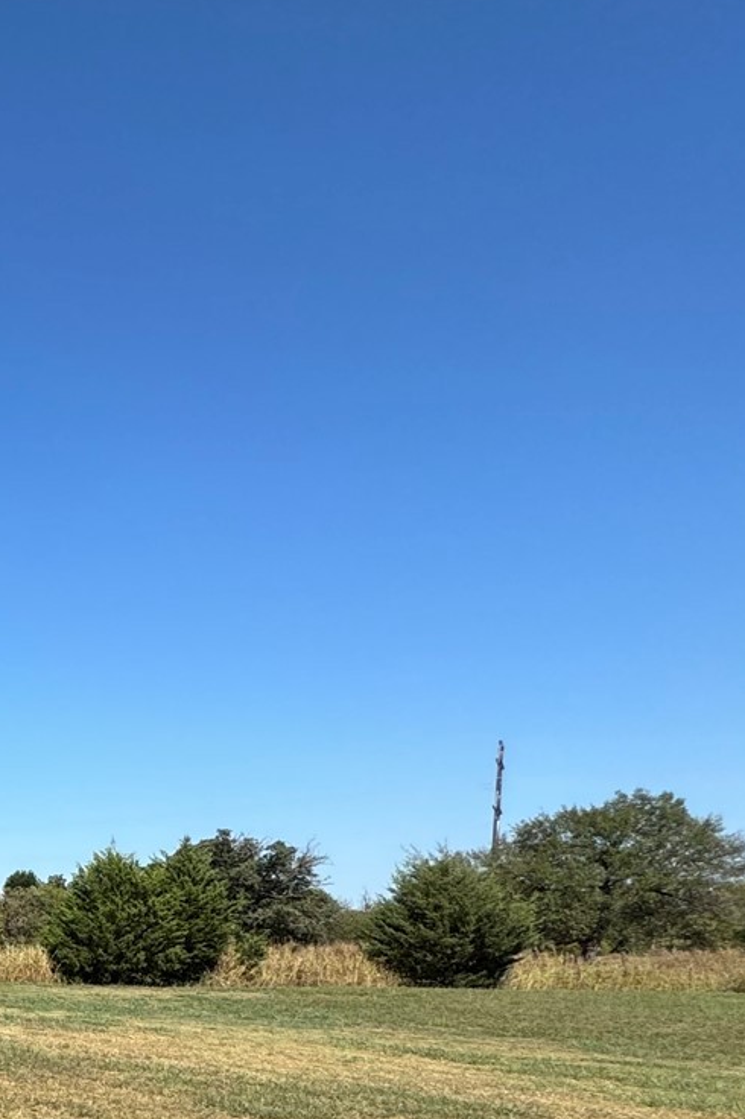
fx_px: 1181
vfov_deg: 45.6
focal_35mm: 38
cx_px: -550
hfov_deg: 22.7
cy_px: 1023
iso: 50
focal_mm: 2.22
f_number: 2.2
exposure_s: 1/1567
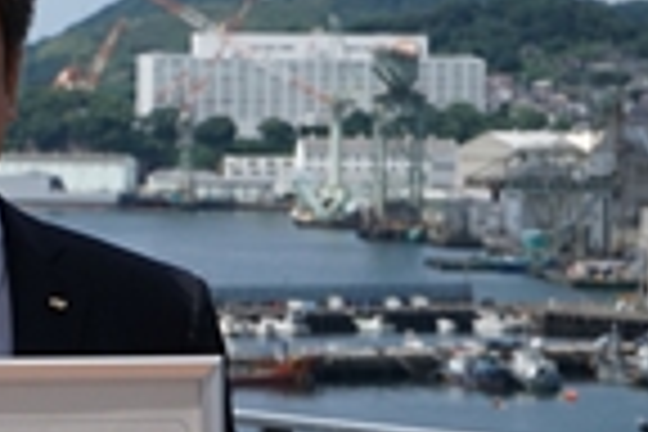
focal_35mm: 184
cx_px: -171
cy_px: 241
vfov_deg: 7.5
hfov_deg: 10.9
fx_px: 3312
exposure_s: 1/4000
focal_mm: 53
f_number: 11
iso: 1600
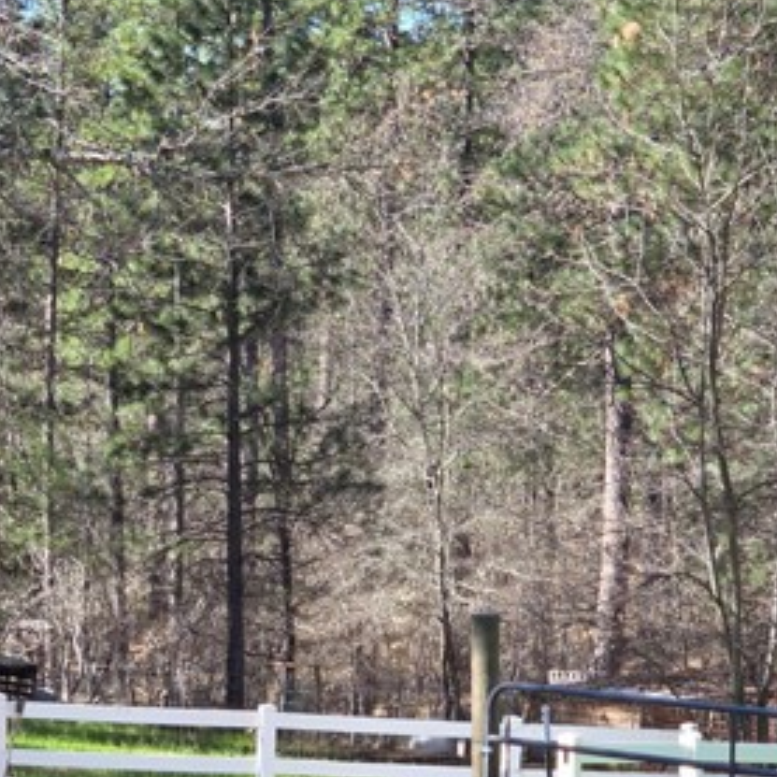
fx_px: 3581
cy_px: 494
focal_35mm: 141
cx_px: 67
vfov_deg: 12.4
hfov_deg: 12.3
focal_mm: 7
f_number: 2.4
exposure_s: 1/249
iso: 25
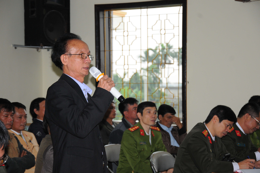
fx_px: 671
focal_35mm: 93
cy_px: 86
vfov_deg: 14.7
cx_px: 130
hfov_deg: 21.9
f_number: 5.3
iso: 800
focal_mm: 62
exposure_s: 1/200
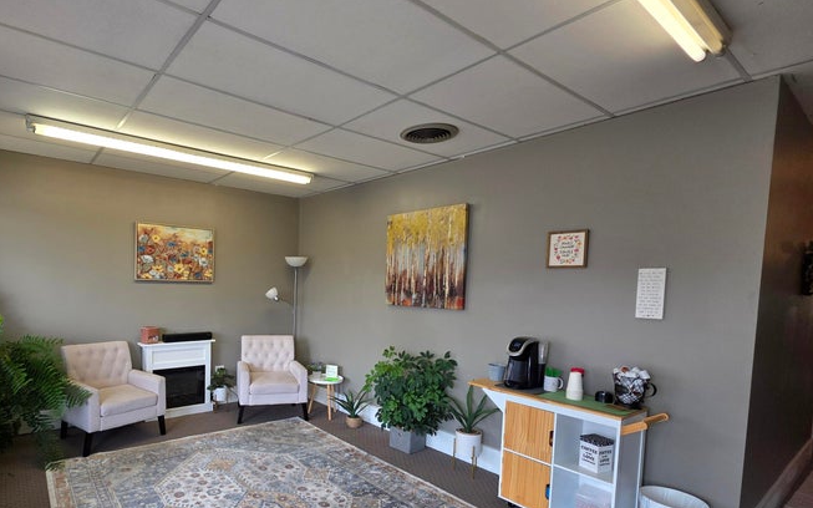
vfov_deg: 64.2
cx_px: 308
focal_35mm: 18
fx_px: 399
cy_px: 314
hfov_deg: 89.4
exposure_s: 1/120
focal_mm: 2.2
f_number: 1.9
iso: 64
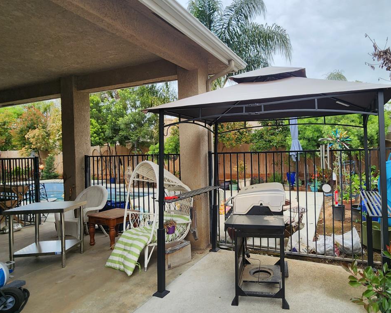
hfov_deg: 79.2
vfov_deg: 68.1
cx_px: 240
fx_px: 231
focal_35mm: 20
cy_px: 152
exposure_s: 1/571
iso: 50
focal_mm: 2.2
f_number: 2.2
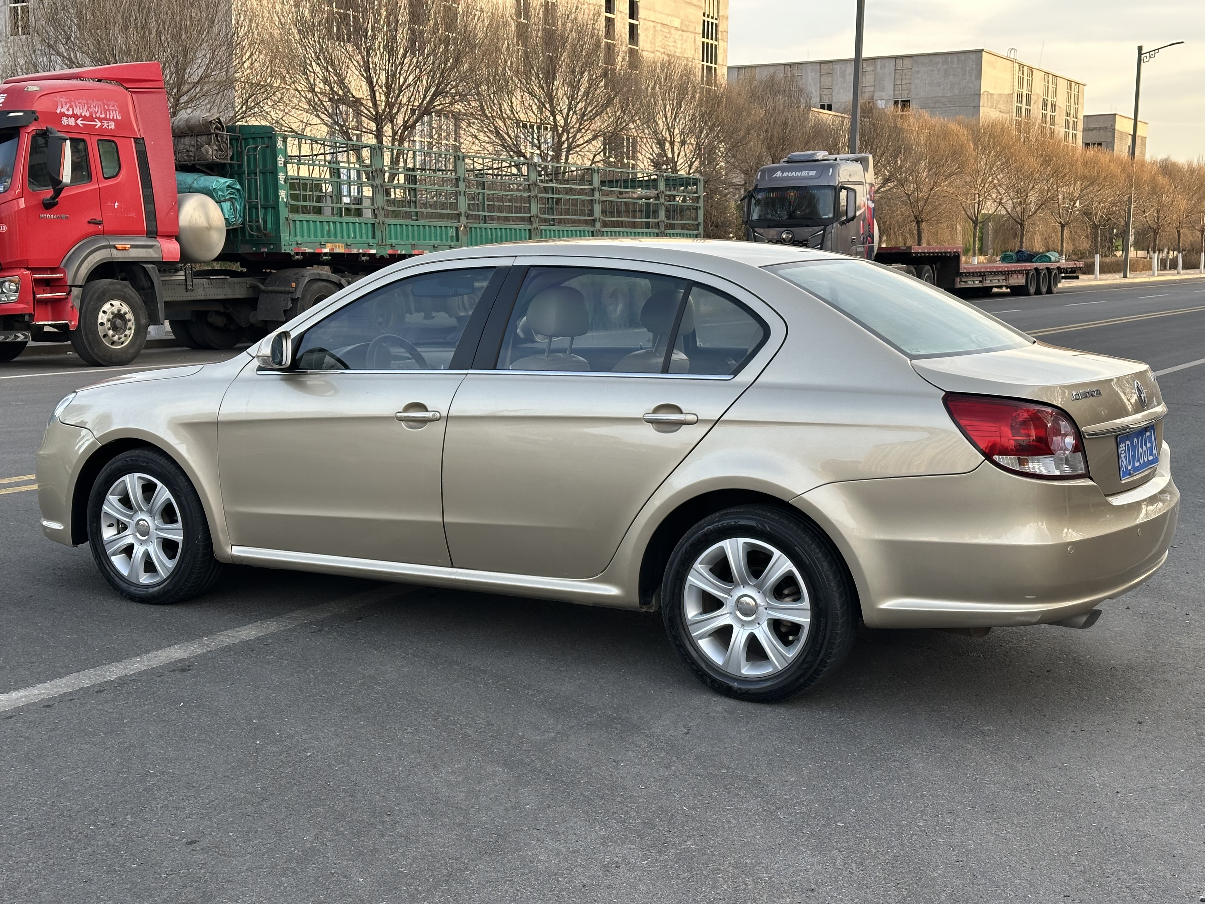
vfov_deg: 30.3
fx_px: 1671
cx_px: 602
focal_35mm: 48
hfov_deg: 39.7
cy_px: 452
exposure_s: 1/353
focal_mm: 6.86
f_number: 1.78
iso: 64
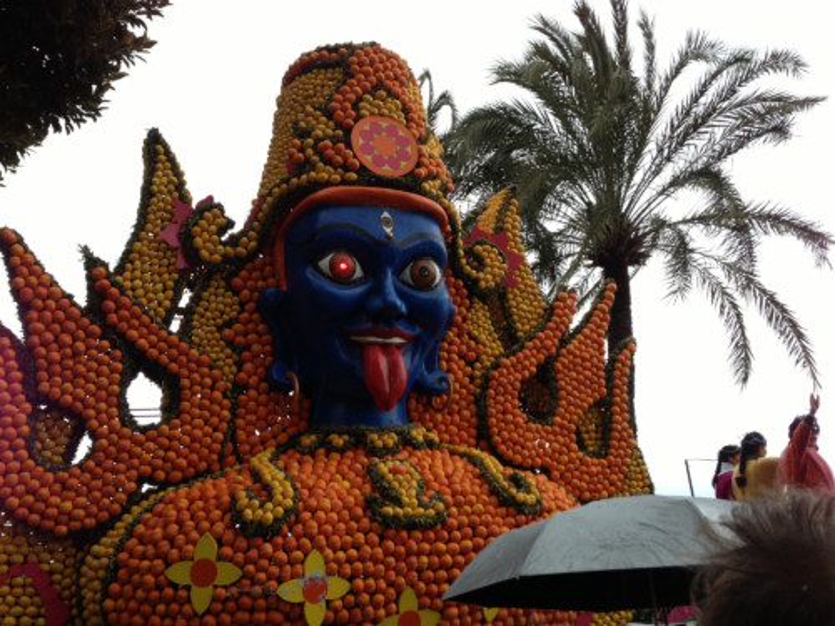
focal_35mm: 33
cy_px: 313
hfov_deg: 55.4
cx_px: 418
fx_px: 796
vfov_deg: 42.9
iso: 100
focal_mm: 4.13
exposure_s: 1/120
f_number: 2.4
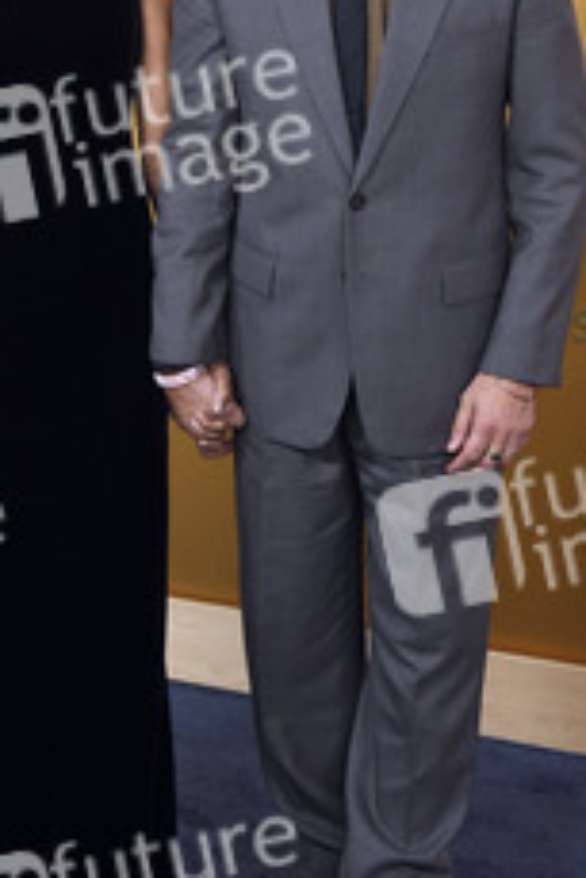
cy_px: 334
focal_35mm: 84
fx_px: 2048
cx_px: 228
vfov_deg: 24.1
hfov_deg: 16.3
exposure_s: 1/250
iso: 2500
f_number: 5
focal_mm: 48
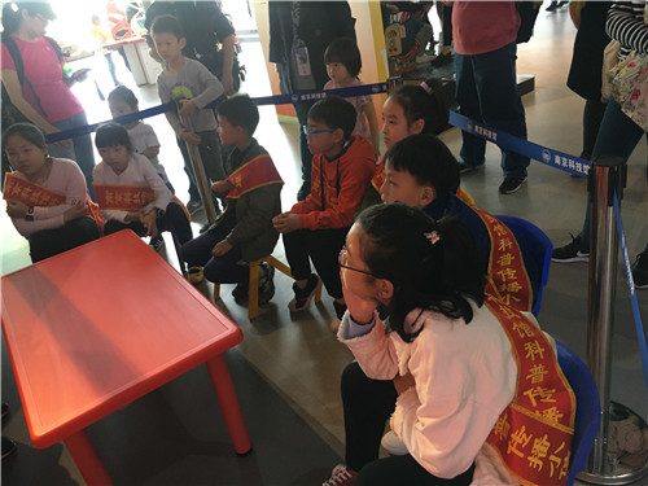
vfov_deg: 48.2
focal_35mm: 29
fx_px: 543
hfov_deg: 61.7
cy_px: 243
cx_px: 324
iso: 160
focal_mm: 4.15
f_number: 2.2
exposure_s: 1/33
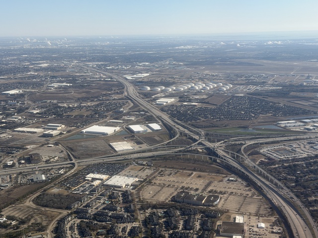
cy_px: 119
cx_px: 159
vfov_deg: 30.3
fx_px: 441
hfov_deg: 39.7
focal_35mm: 48
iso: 64
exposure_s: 1/4098
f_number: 1.78
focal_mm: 6.76
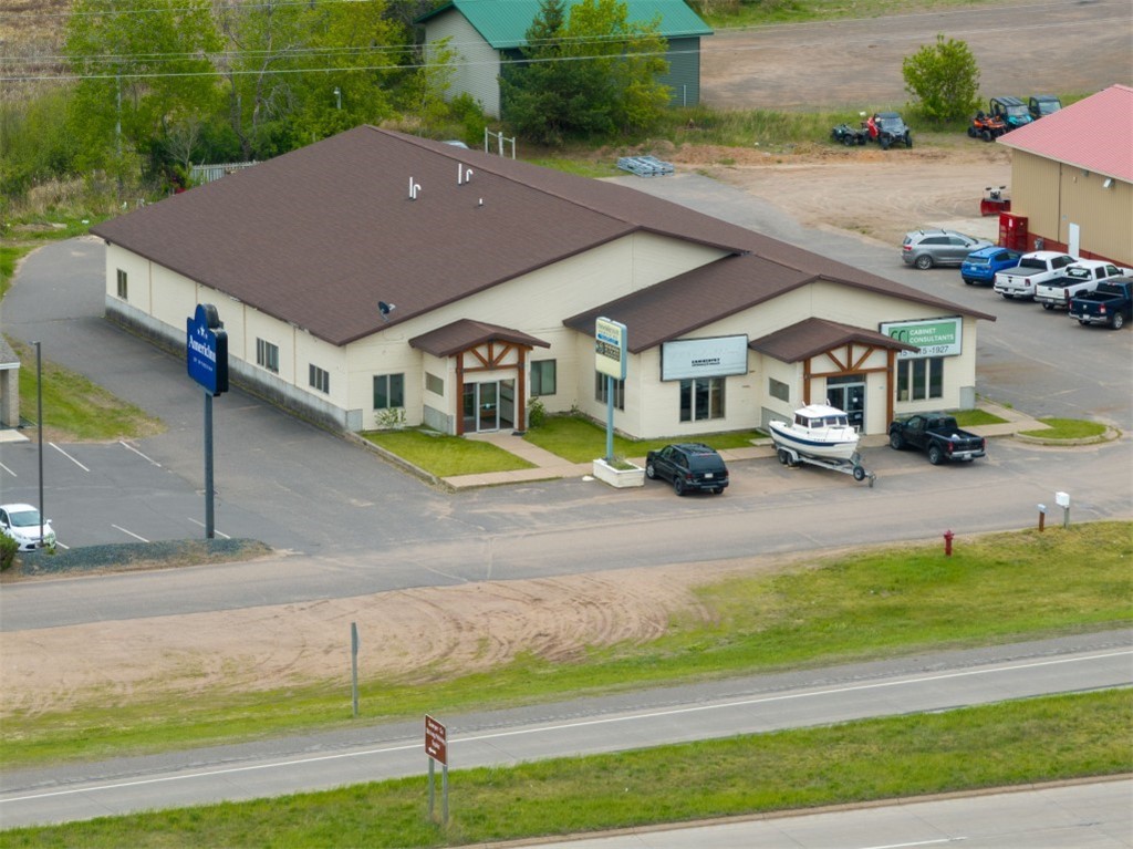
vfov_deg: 8.9
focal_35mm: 166
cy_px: 424
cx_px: 566
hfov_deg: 11.9
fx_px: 5431
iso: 100
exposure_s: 1/240
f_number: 3.4
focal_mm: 30.71
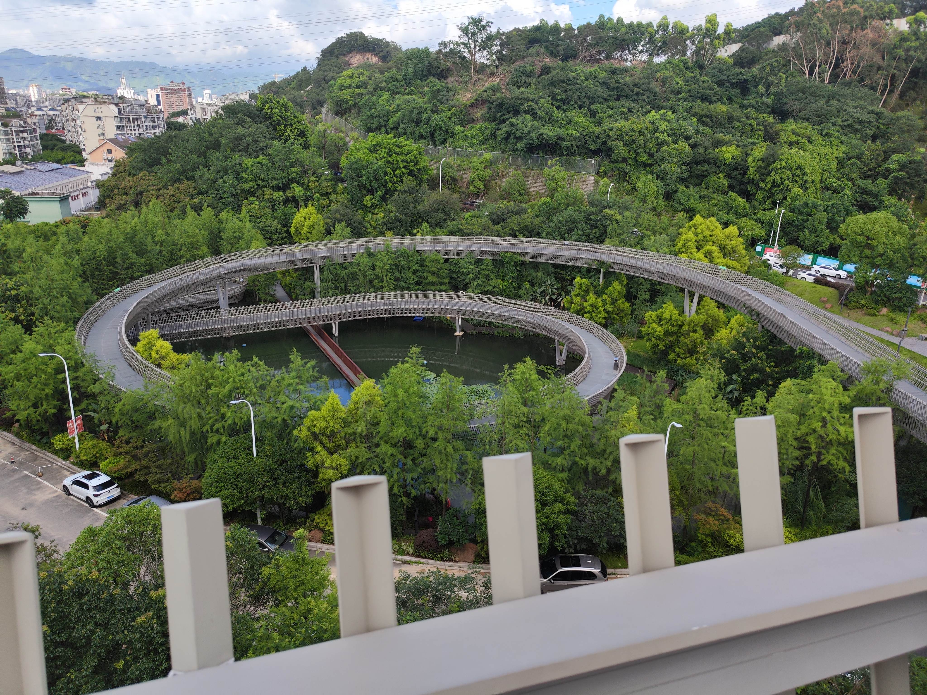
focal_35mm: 24
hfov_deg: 71.6
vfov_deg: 56.8
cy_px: 348
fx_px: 643
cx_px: 464
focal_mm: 6.92
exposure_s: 1/2000
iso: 50
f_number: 1.9
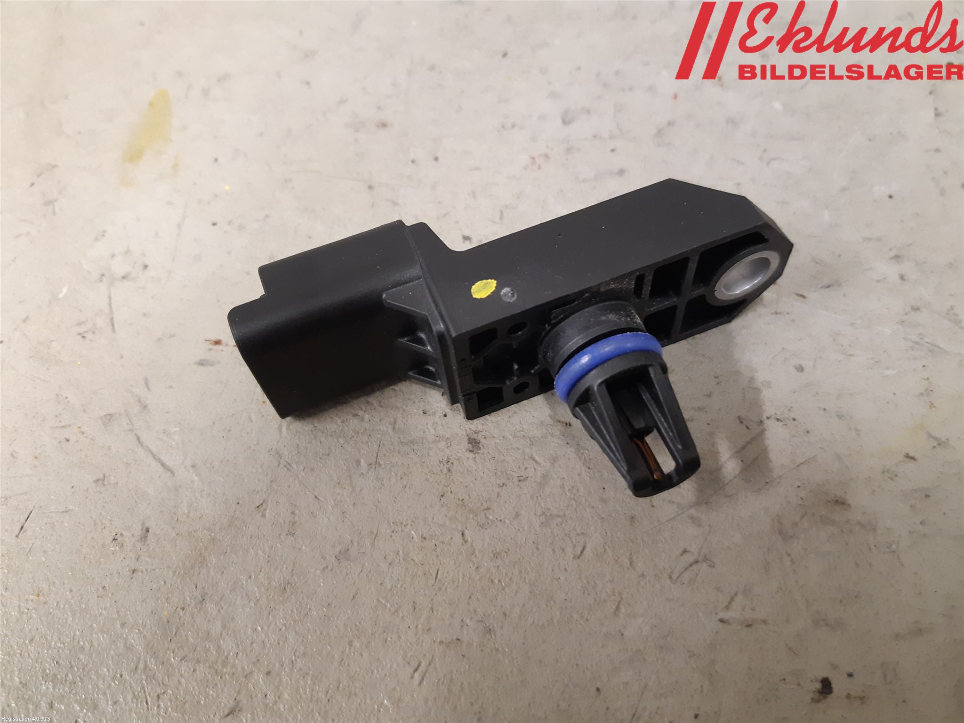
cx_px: 482
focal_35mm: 26
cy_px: 362
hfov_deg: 67.3
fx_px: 724
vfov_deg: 53.1
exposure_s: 1/33
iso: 250
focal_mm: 3.93
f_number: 1.7
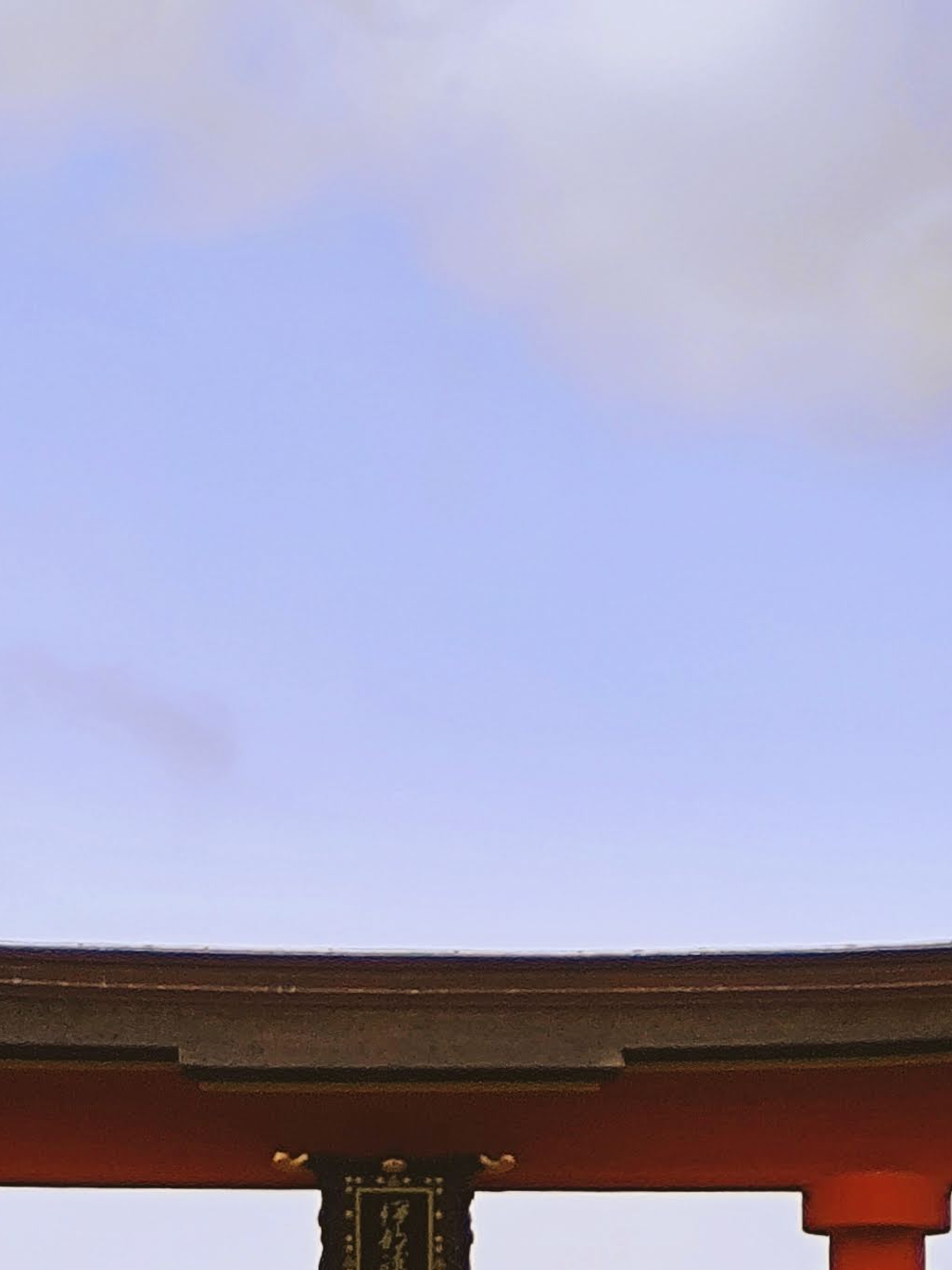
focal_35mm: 275
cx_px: 357
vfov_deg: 7.2
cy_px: 1359
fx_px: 10087
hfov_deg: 5.4
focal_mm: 6.19
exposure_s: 1/926
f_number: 1.65
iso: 50
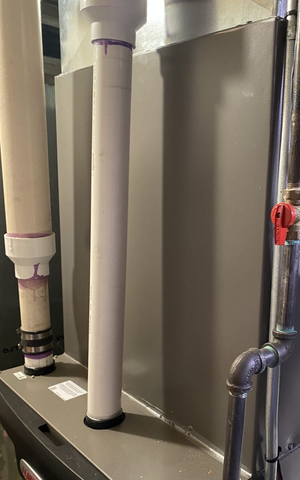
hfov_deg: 36.7
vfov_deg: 56.5
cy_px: 273
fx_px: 445
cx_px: 208
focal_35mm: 34
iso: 500
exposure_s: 1/30
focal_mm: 4.25
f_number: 1.8
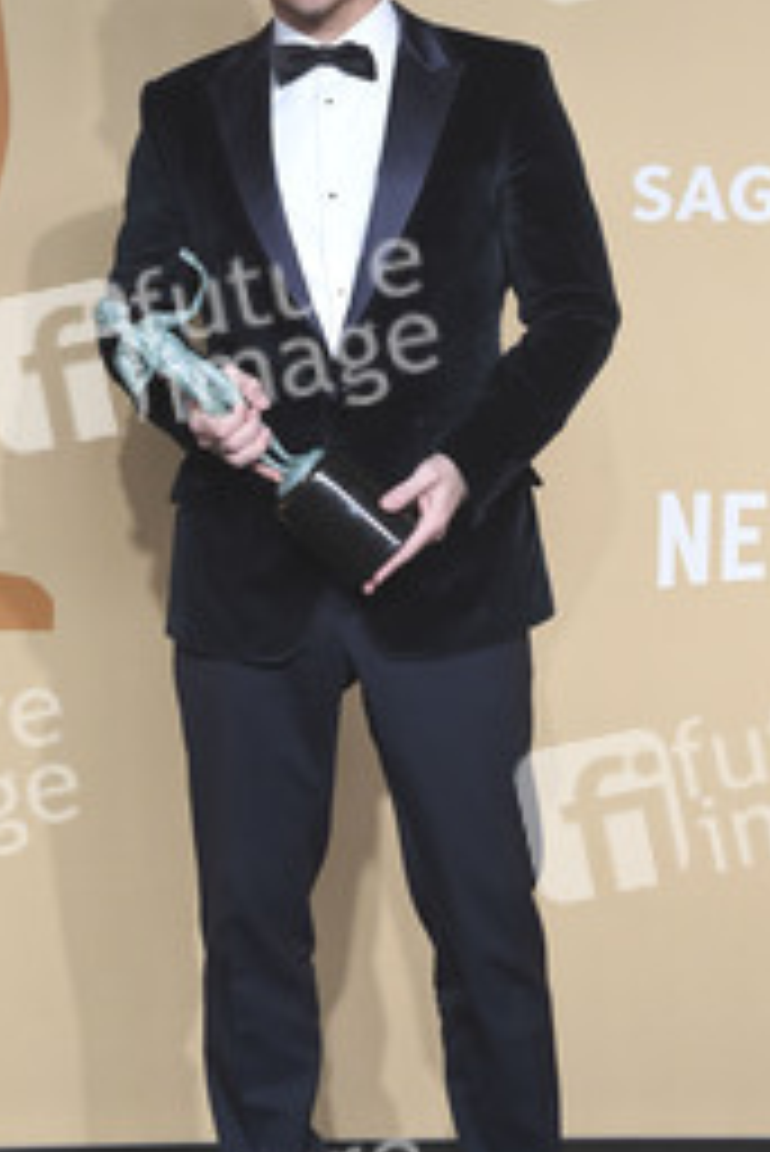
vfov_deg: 21.0
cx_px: 340
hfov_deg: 14.1
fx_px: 3108
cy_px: 572
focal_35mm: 97
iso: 2000
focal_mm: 62
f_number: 6.3
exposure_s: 1/250
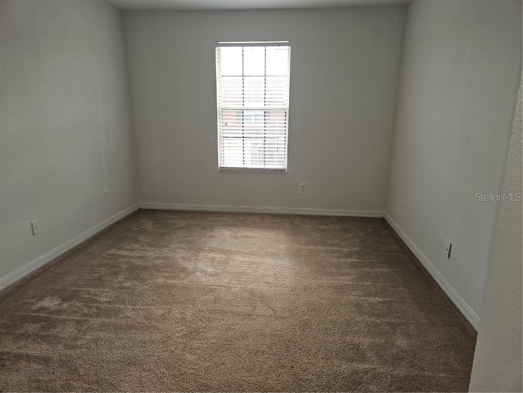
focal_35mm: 23
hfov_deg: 73.9
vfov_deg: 58.9
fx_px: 347
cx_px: 262
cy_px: 196
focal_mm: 5.4
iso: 40
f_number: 1.8
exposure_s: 1/60
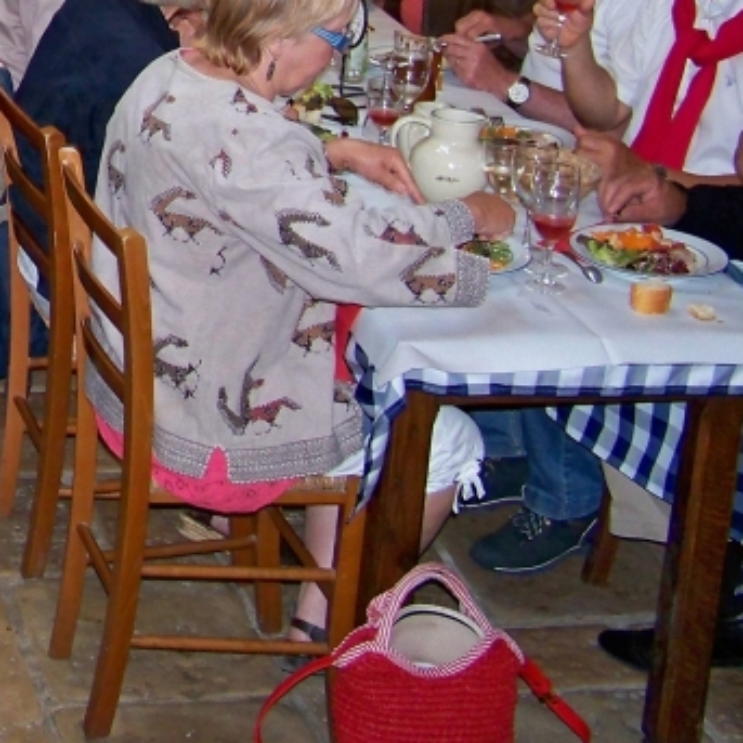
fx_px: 2113
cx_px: -295
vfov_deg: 19.4
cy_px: 6
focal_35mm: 87
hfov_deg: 18.2
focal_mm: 5.85
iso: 200
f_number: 2.8
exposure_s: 1/30
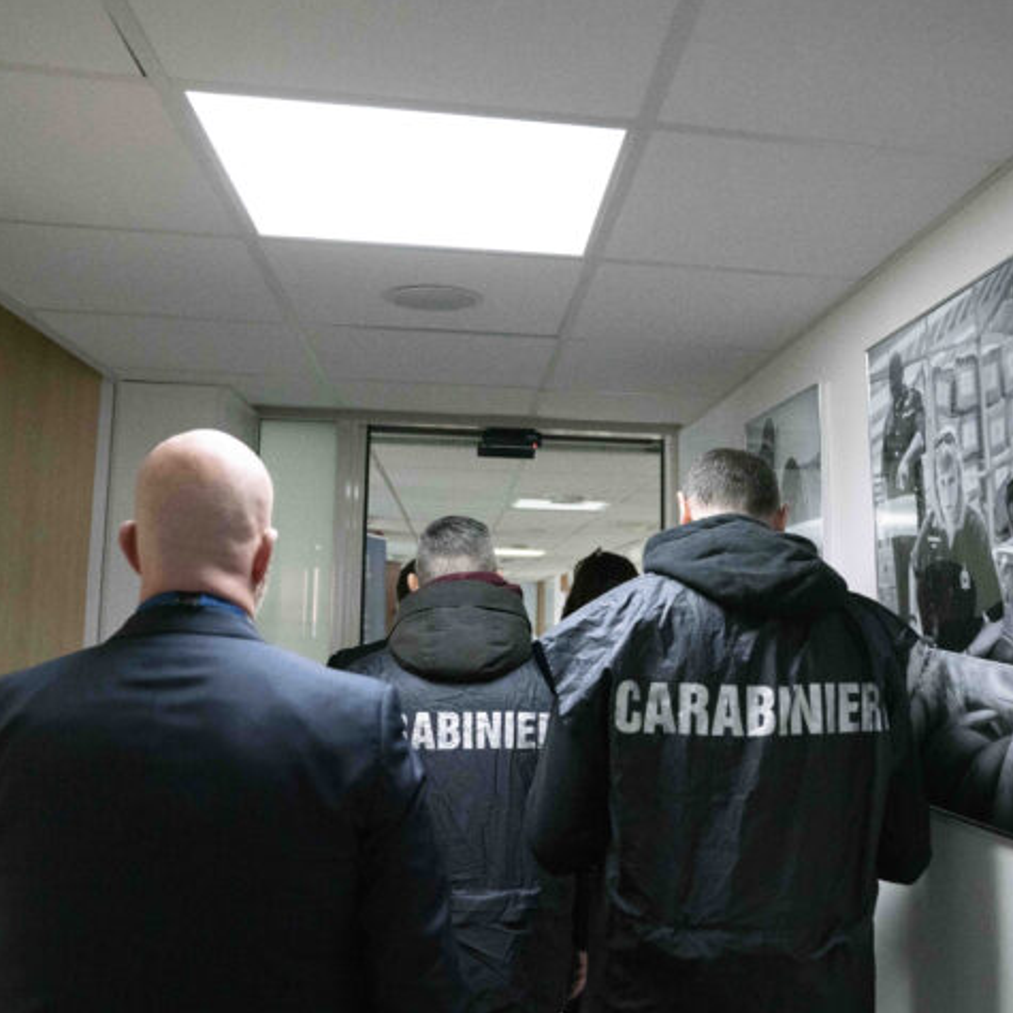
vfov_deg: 49.7
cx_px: 742
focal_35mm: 33
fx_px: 1093
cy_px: 486
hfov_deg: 48.1
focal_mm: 24
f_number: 3.5
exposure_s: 1/320
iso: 4000
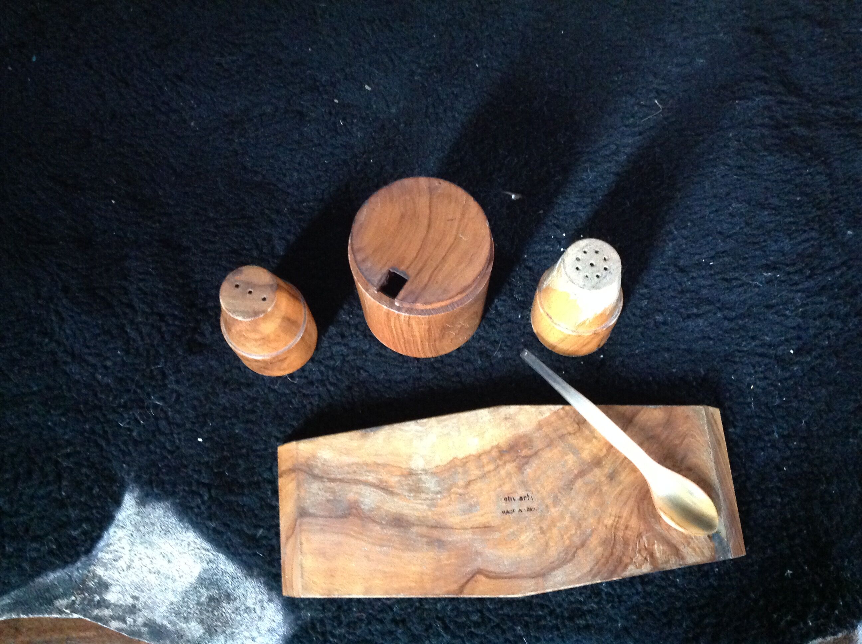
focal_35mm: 35
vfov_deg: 40.6
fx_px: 870
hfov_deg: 52.7
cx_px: 431
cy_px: 322
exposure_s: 1/15
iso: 640
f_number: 2.4
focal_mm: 4.28
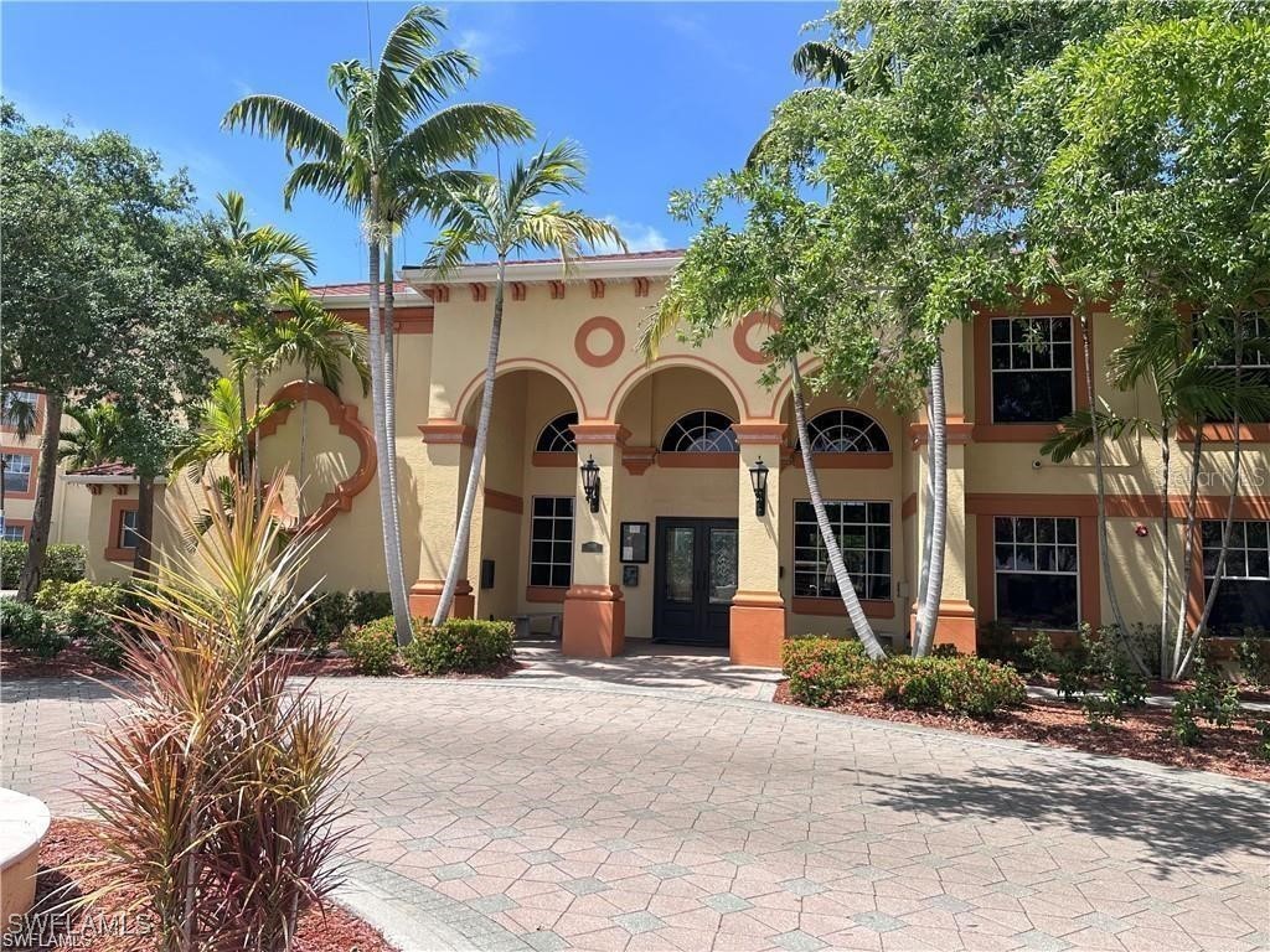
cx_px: 635
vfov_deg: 56.8
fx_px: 881
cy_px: 476
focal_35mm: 24
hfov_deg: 71.6
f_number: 1.78
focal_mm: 6.86
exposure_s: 1/2070
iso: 80
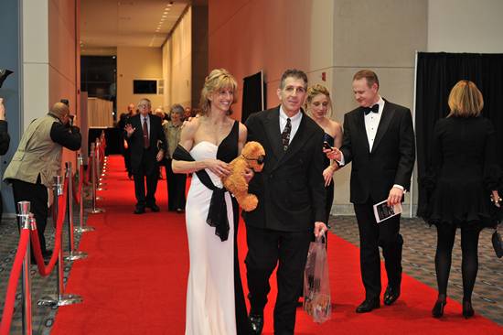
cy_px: 168
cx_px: 252
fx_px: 977
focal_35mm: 70
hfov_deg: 28.9
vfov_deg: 19.4
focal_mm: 70
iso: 1600
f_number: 5
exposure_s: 1/125
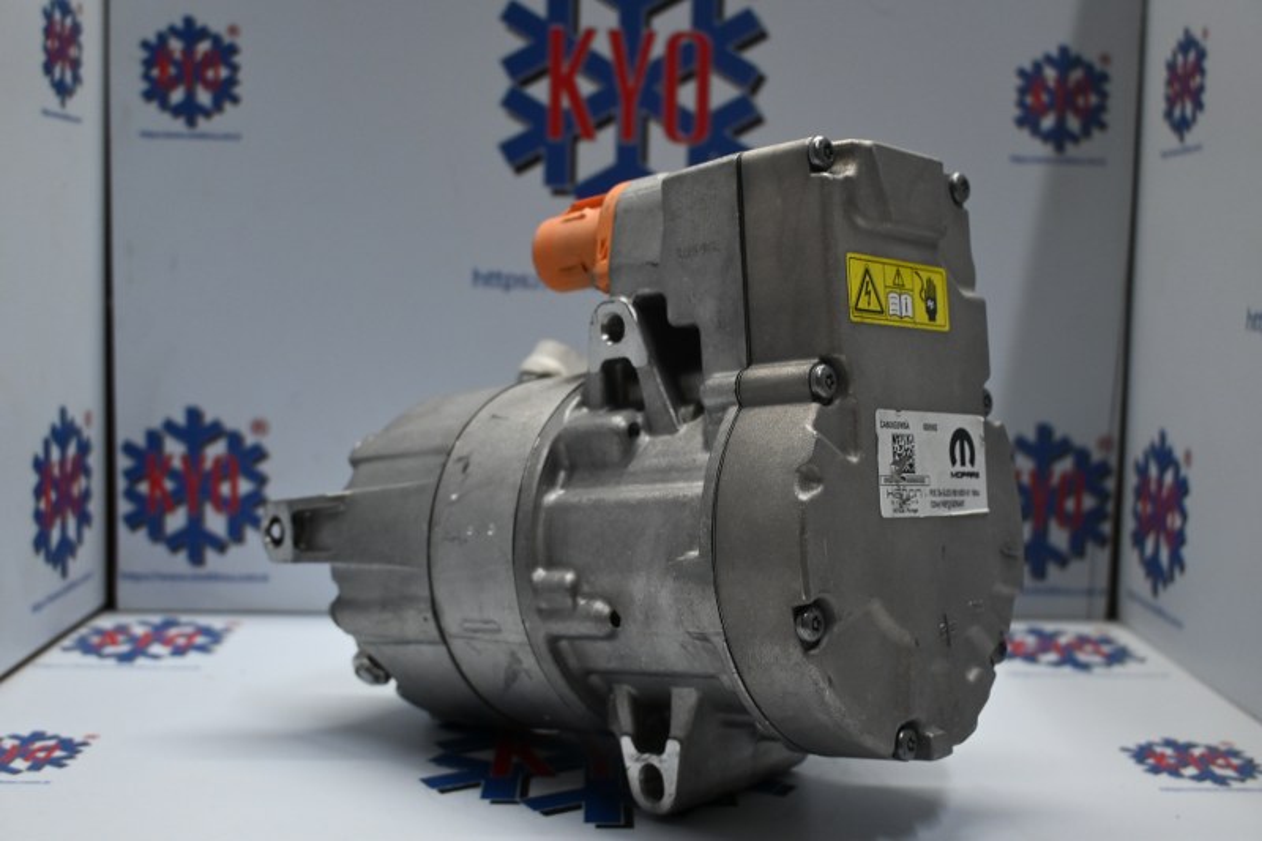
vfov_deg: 33.6
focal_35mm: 40
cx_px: 631
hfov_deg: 48.7
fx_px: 1393
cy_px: 420
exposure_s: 1/125
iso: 1000
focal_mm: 26.5
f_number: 4.5
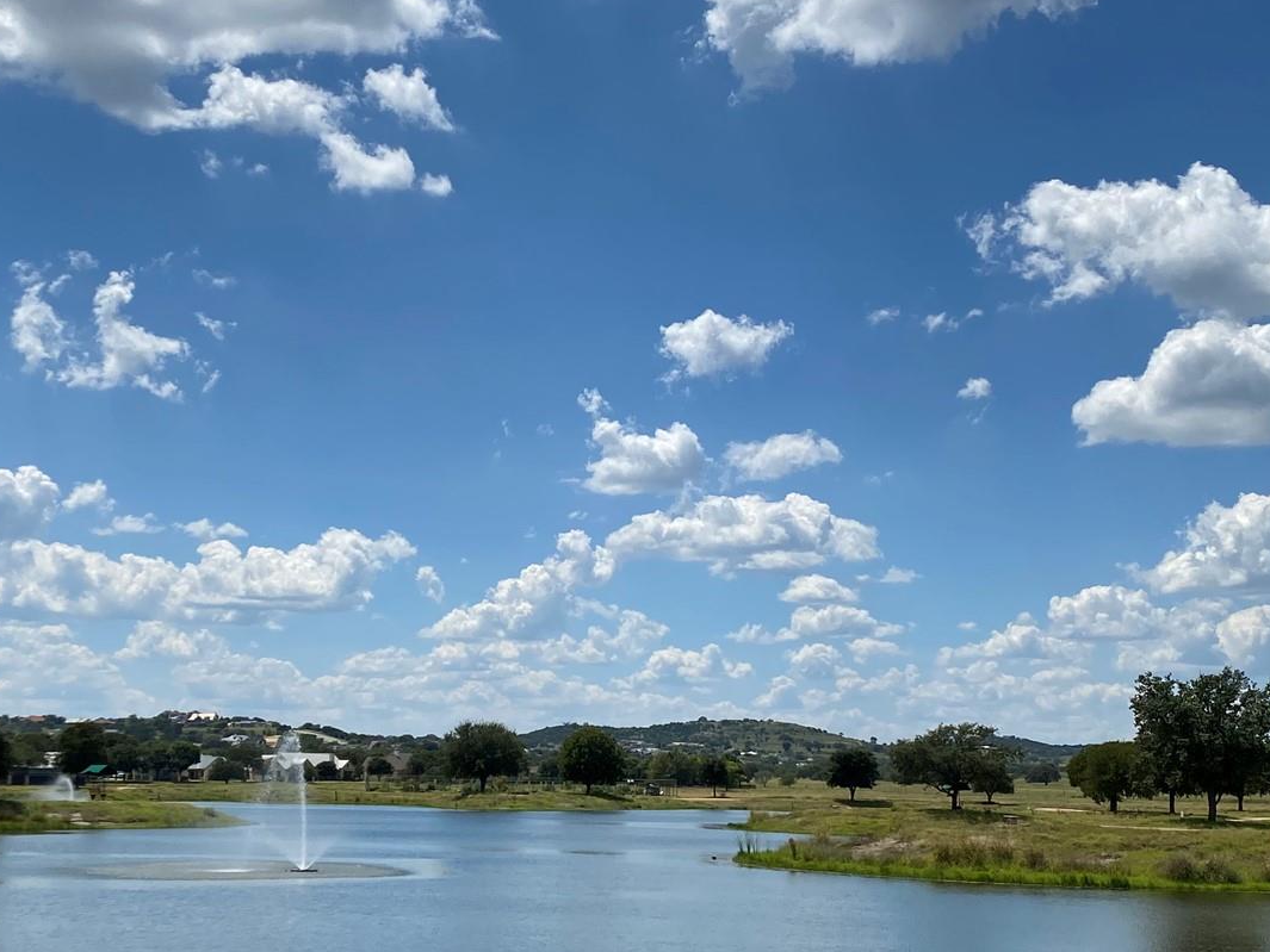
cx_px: 518
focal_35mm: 50
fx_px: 1835
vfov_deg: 29.1
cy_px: 524
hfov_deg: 38.1
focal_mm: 4.25
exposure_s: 1/7194
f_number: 1.8
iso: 32
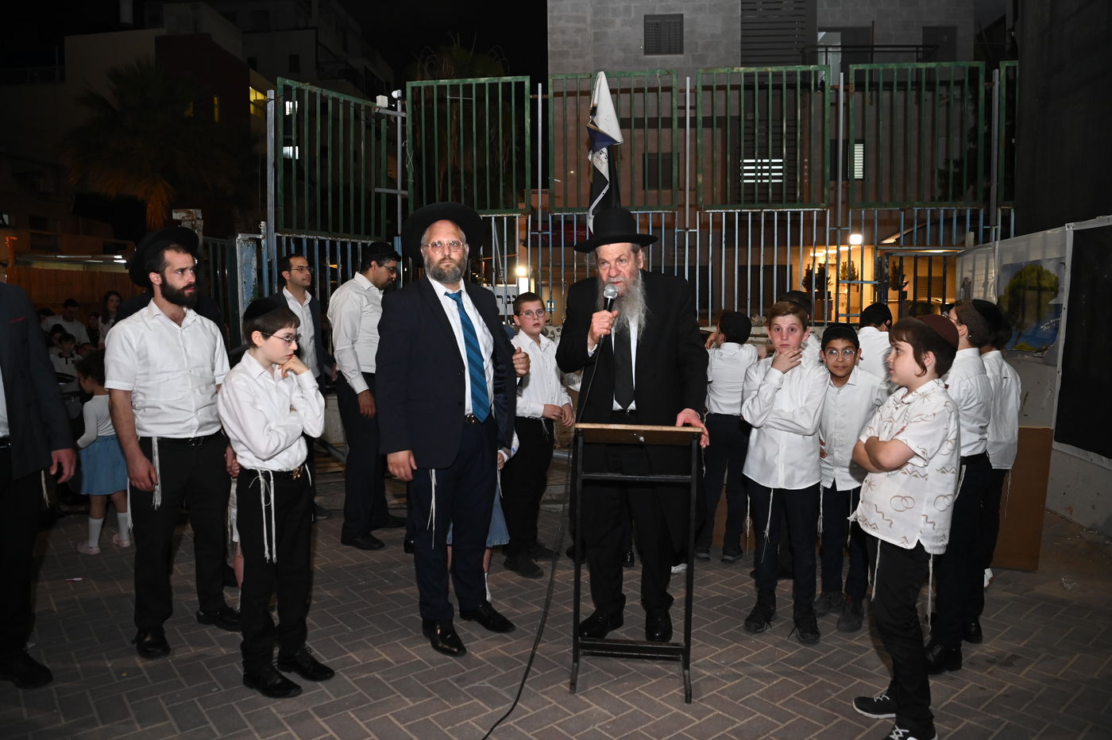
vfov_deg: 53.1
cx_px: 556
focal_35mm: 24
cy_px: 370
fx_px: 741
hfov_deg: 73.8
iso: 2000
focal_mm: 24
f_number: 3.5
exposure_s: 1/200
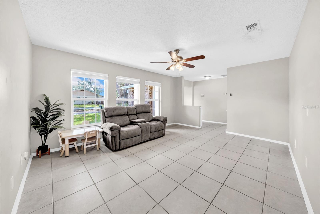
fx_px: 107
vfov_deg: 90.1
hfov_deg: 112.6
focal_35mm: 12
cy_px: 107
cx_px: 160
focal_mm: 12
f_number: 8
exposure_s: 1/60
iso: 800
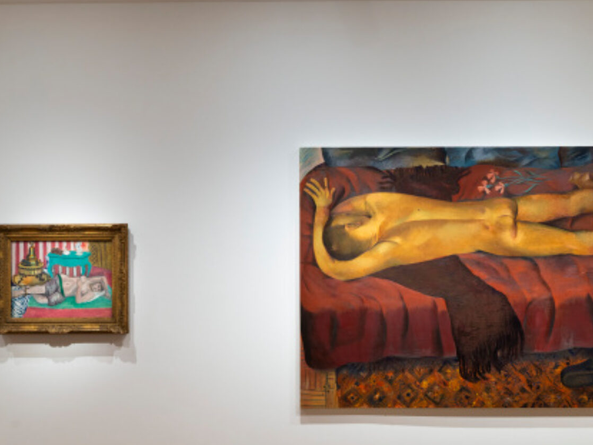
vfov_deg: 29.0
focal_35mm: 50
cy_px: 268
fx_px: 857
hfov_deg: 38.2
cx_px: 298
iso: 400
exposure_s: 1/6
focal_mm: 36
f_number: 8
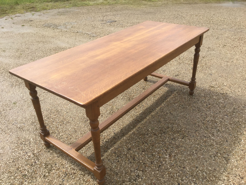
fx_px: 220
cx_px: 123
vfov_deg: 45.4
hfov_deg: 58.4
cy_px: 92
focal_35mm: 31
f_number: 2.4
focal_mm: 3.3
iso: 25
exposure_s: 1/981
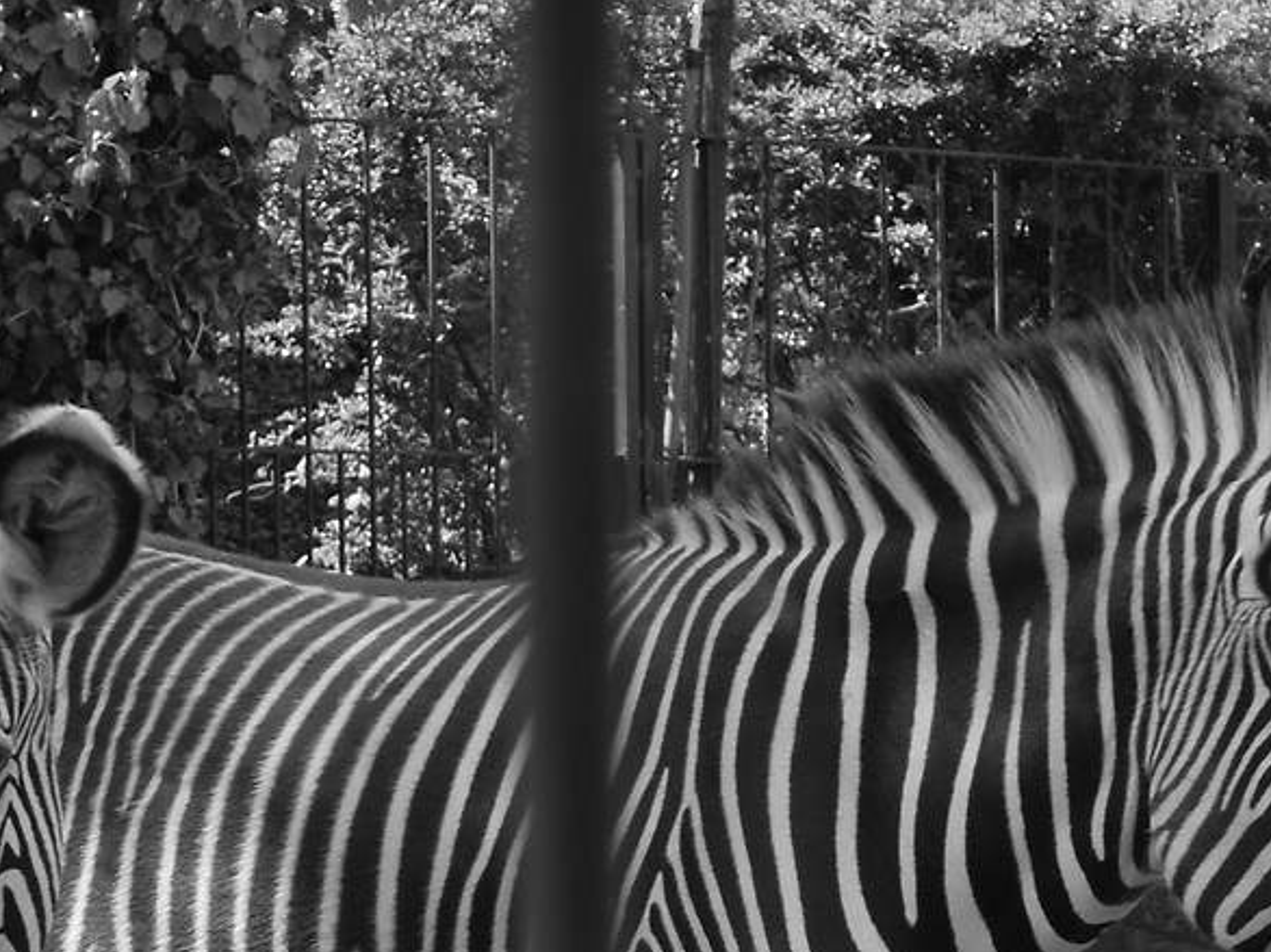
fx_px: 11927
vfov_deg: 4.6
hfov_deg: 6.1
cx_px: 913
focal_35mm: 325
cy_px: 447
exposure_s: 1/160
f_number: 5.6
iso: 100
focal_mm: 55
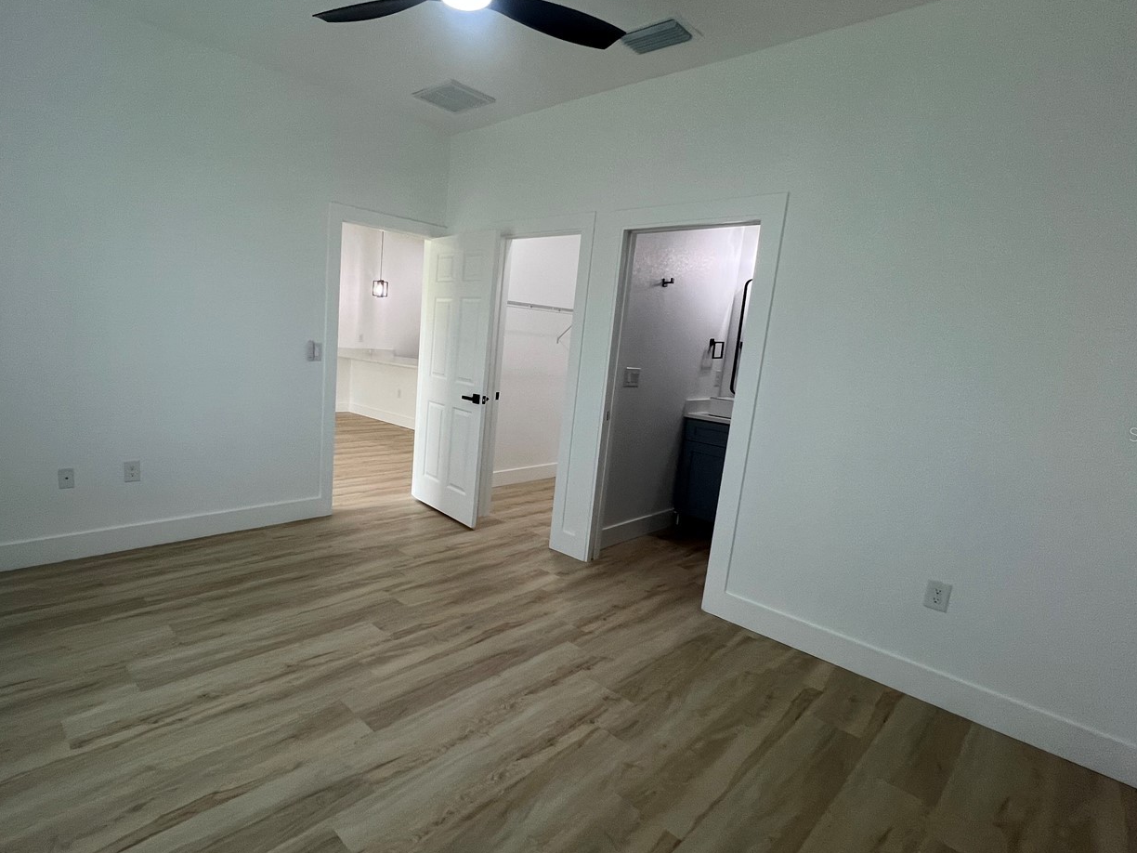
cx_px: 474
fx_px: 558
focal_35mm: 17
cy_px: 434
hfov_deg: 90.2
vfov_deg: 74.7
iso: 125
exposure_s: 1/120
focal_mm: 1.57
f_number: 1.8
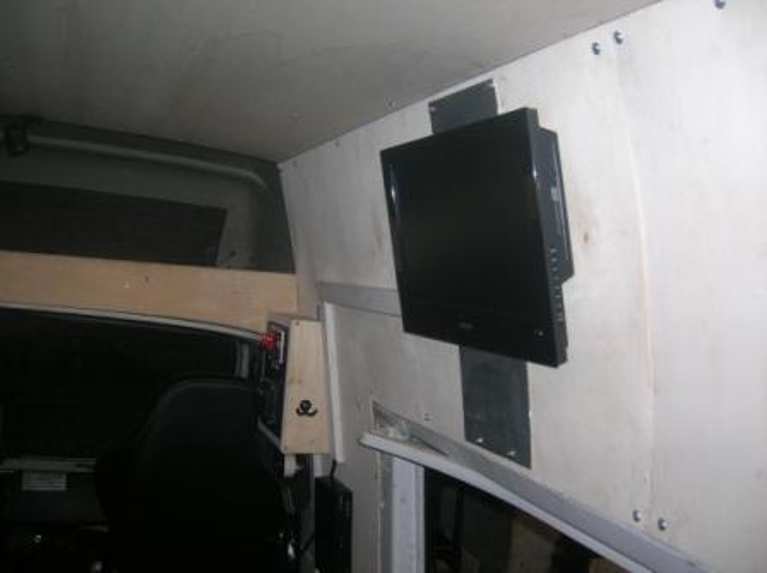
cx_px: 384
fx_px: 753
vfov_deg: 41.7
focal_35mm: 34
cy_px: 286
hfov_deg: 54.0
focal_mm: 5.7
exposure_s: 1/60.1
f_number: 2.9
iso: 50
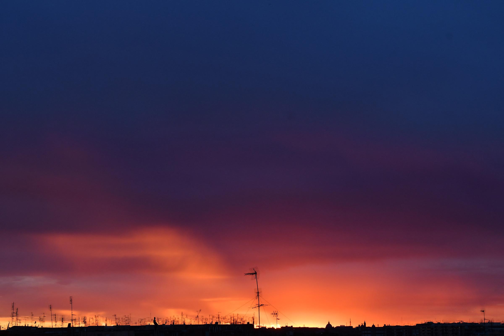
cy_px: 168
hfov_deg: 24.6
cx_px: 252
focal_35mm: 82
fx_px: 1155
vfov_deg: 16.6
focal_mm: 55
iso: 500
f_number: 6.3
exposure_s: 1/160
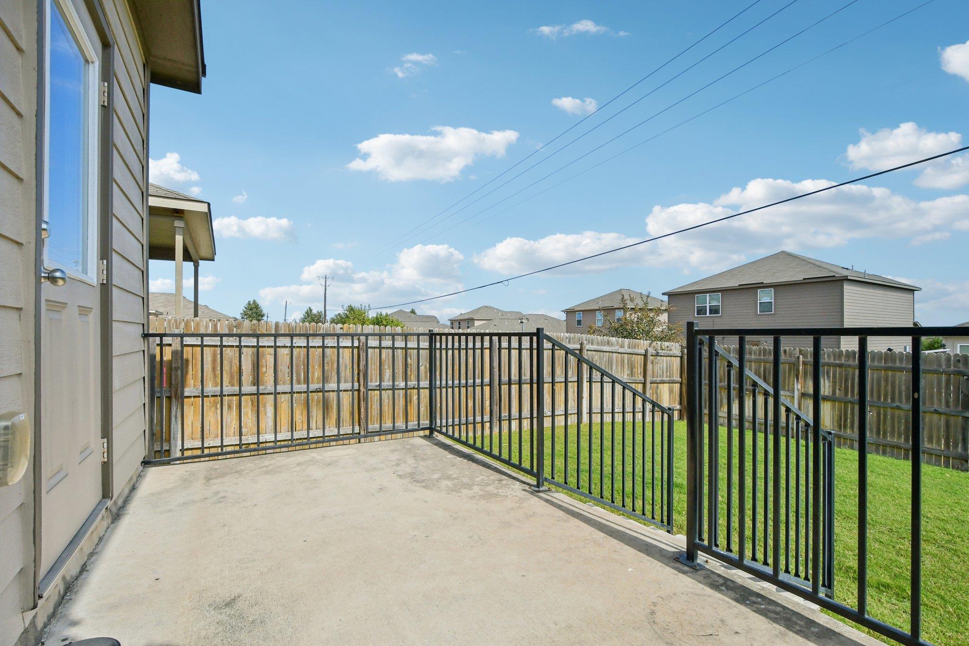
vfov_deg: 77.3
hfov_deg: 100.4
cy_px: 323
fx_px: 404
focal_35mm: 15
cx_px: 484
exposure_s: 1/1250
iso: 400
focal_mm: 10
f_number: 8
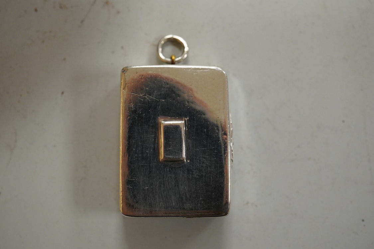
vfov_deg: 29.9
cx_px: 187
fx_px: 467
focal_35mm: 45
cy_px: 124
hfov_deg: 43.6
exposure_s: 1/200
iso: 2500
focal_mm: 30
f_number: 9
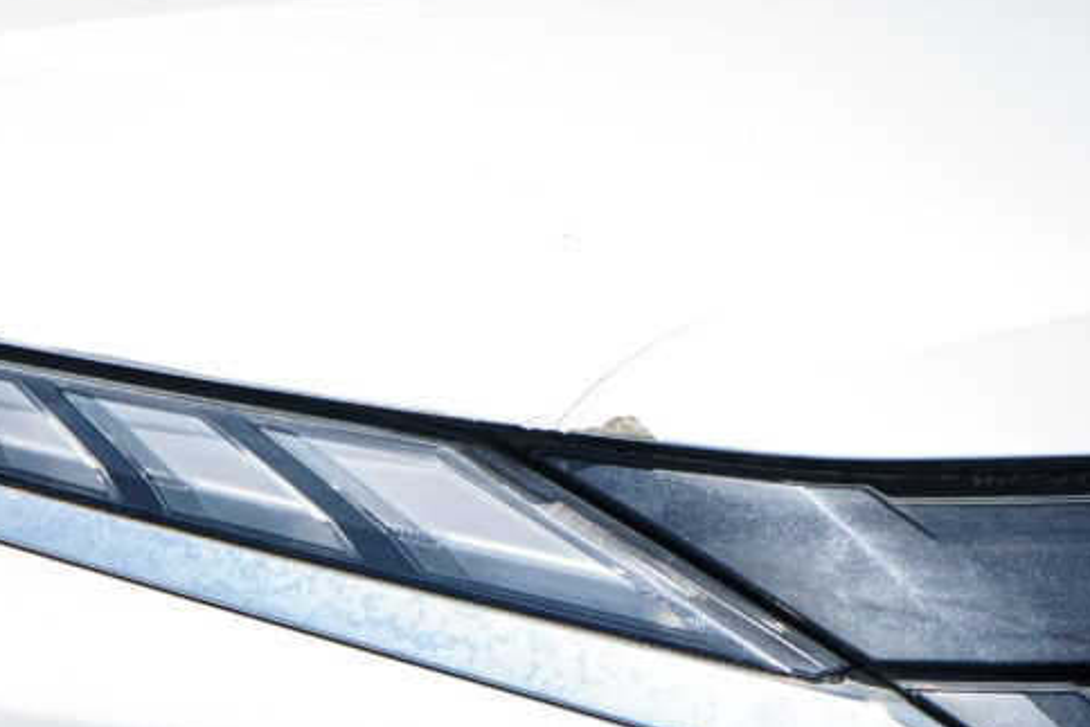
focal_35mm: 148
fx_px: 4482
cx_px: -50
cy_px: 715
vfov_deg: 9.2
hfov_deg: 13.6
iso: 320
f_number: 10
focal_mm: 70
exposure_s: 1/500
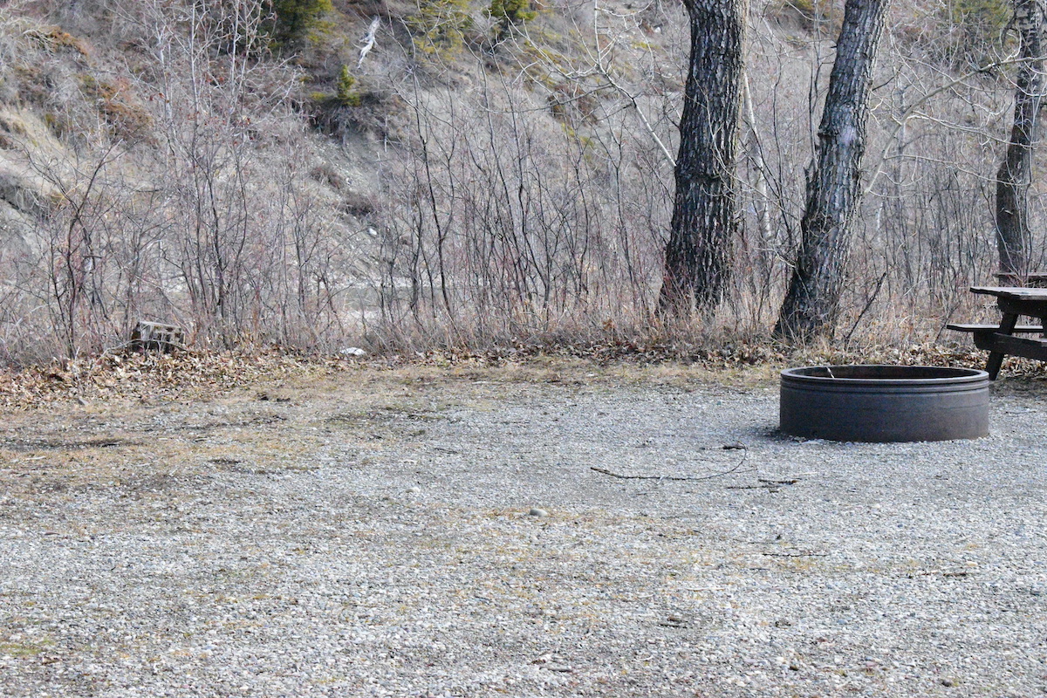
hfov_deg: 24.6
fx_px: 2399
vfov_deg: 16.6
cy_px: 349
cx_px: 524
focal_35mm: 82
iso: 16000
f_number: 11
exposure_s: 1/4000
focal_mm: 55
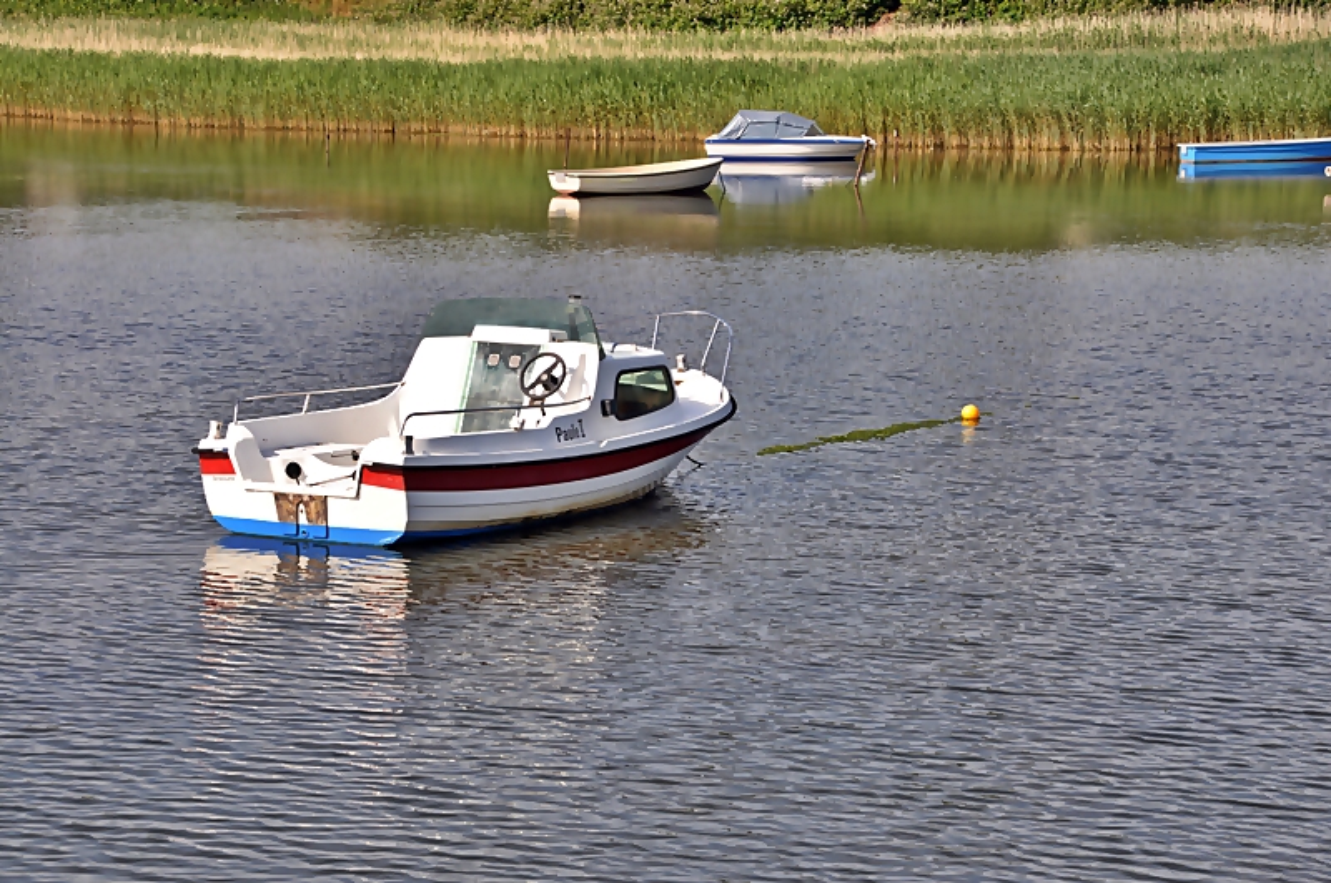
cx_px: 666
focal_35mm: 108
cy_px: 442
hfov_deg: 19.0
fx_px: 3987
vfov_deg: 12.6
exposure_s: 1/250
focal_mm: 72
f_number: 11
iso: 200
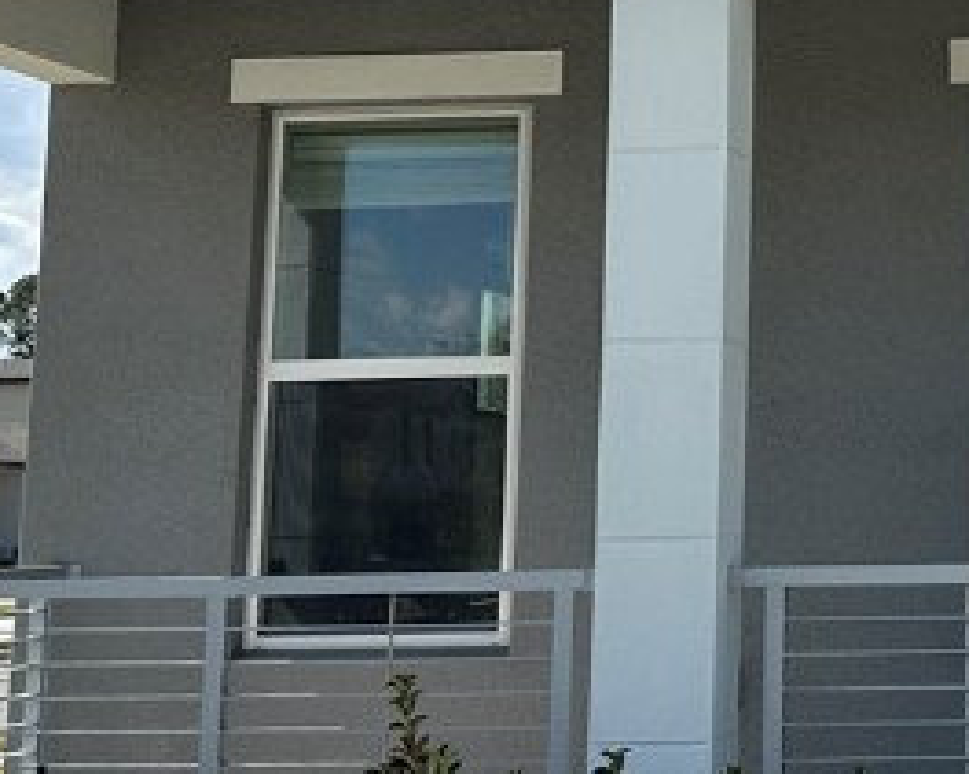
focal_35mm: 91
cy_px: -81
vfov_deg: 16.4
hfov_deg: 19.9
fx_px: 2609
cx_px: 1127
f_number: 1.78
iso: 80
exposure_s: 1/6211
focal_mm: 6.86
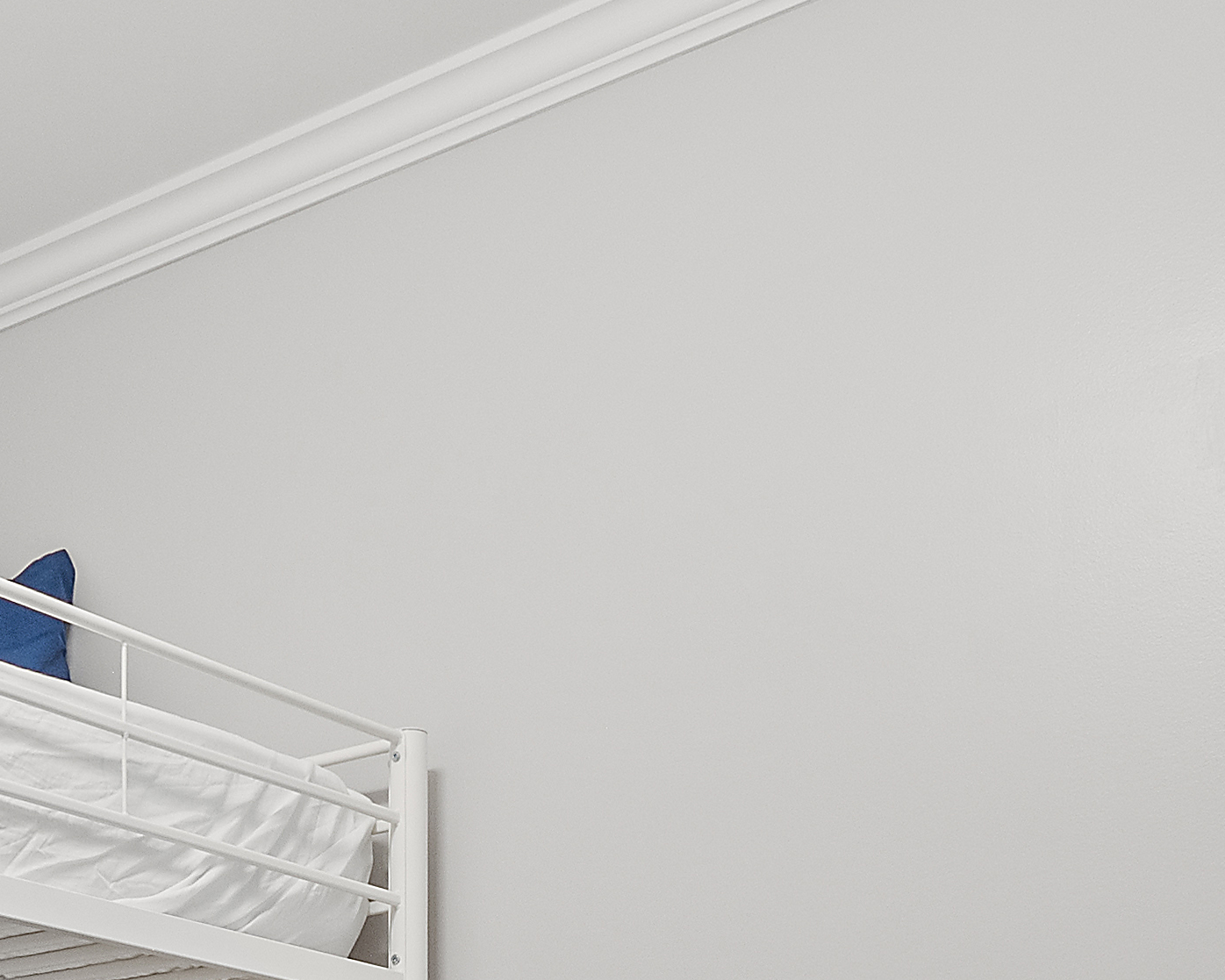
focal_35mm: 58
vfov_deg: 22.5
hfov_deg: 32.0
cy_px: 1377
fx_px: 2103
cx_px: 326
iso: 400
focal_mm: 8
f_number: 5.6
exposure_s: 1/2.5
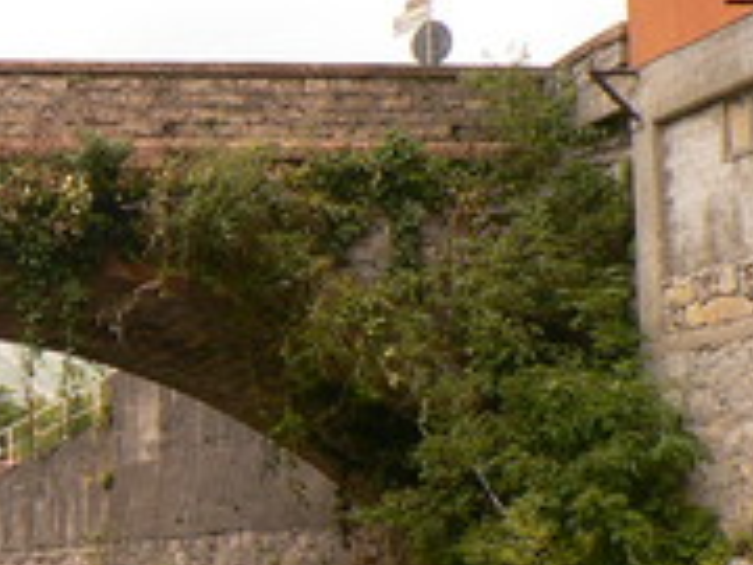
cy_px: 412
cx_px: -243
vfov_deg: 14.7
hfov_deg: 18.2
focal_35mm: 100
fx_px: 2175
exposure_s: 1/200
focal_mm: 6
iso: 80
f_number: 4
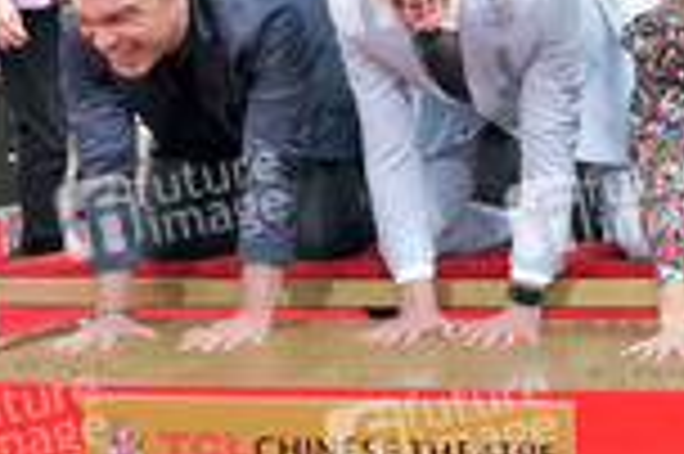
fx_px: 1575
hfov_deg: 21.5
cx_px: 950
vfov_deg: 16.3
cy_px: 94
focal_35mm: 83
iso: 160
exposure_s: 1/250
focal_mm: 28
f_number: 3.5
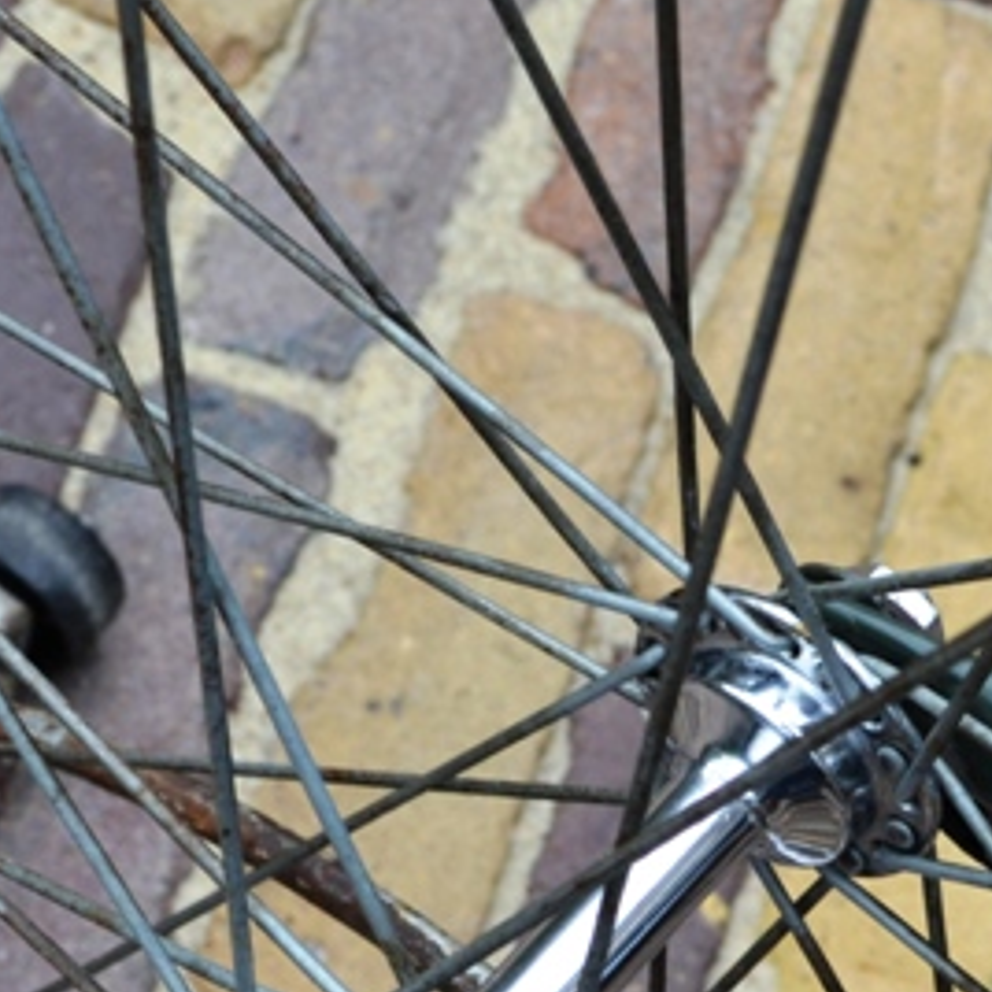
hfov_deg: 14.9
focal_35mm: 117
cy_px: 931
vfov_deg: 14.7
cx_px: 603
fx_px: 3793
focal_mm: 24
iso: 400
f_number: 8
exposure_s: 1/125
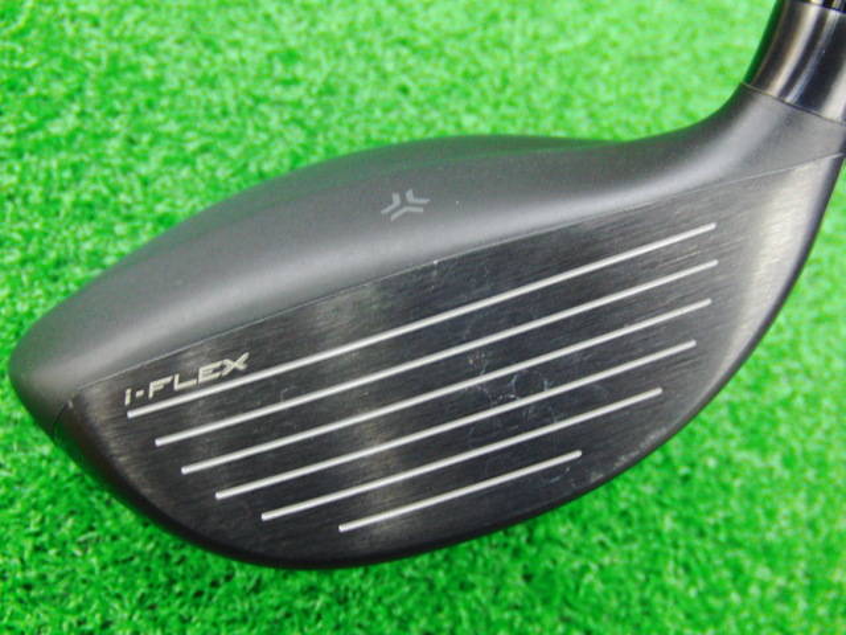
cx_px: 423
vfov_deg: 38.7
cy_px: 318
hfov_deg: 50.1
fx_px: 904
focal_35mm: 37
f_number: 3.6
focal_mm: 6.42
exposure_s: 1/10
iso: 400
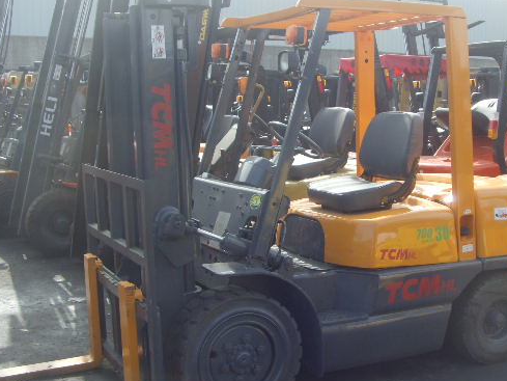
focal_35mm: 51
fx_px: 747
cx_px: 287
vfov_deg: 28.6
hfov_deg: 37.4
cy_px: 196
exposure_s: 1/350
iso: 80
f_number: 3.5
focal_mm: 6.6
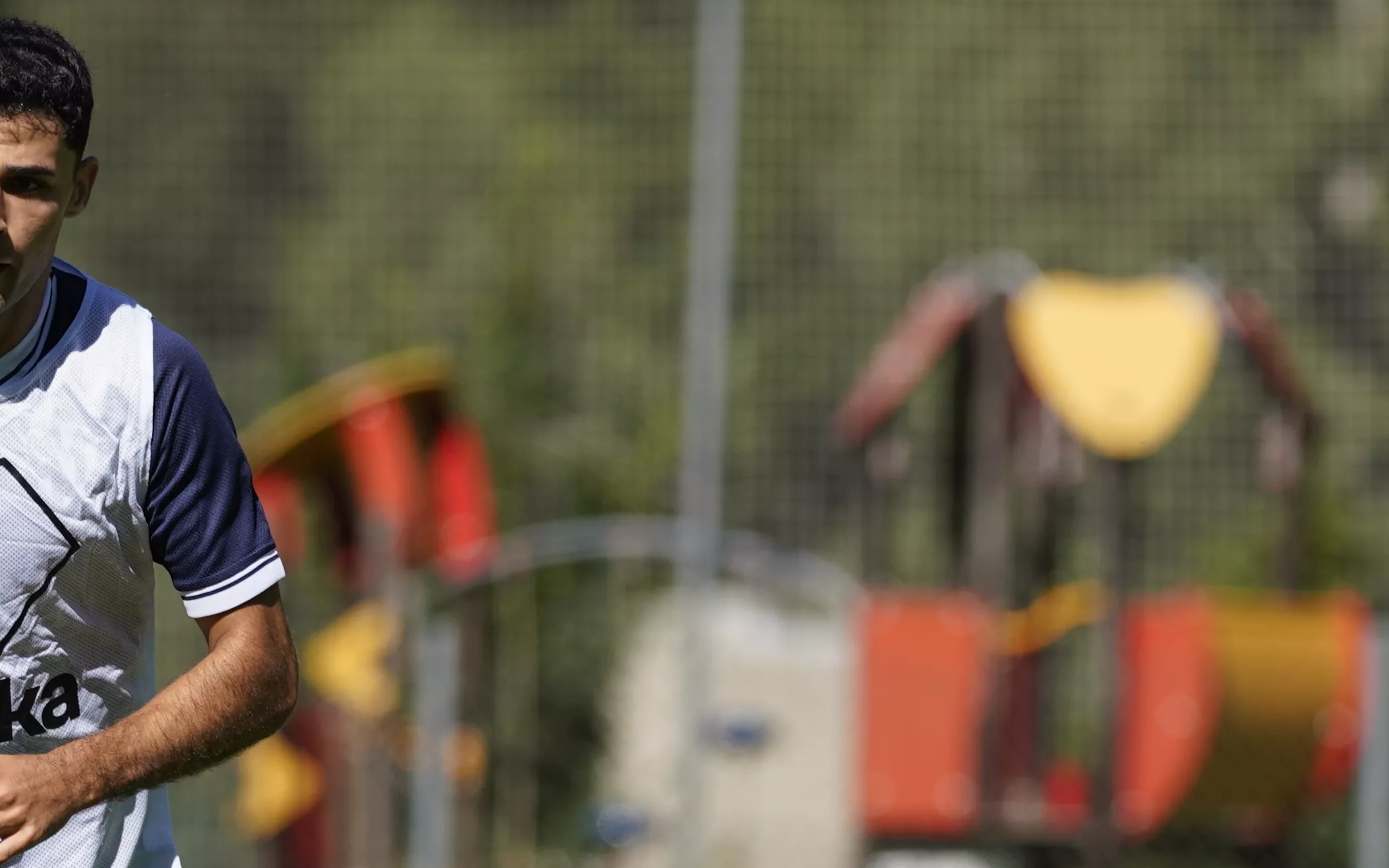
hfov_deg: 2.7
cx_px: 822
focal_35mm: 768
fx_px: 29070
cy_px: 1061
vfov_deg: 1.7
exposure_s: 1/1250
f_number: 3.5
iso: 100
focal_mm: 200
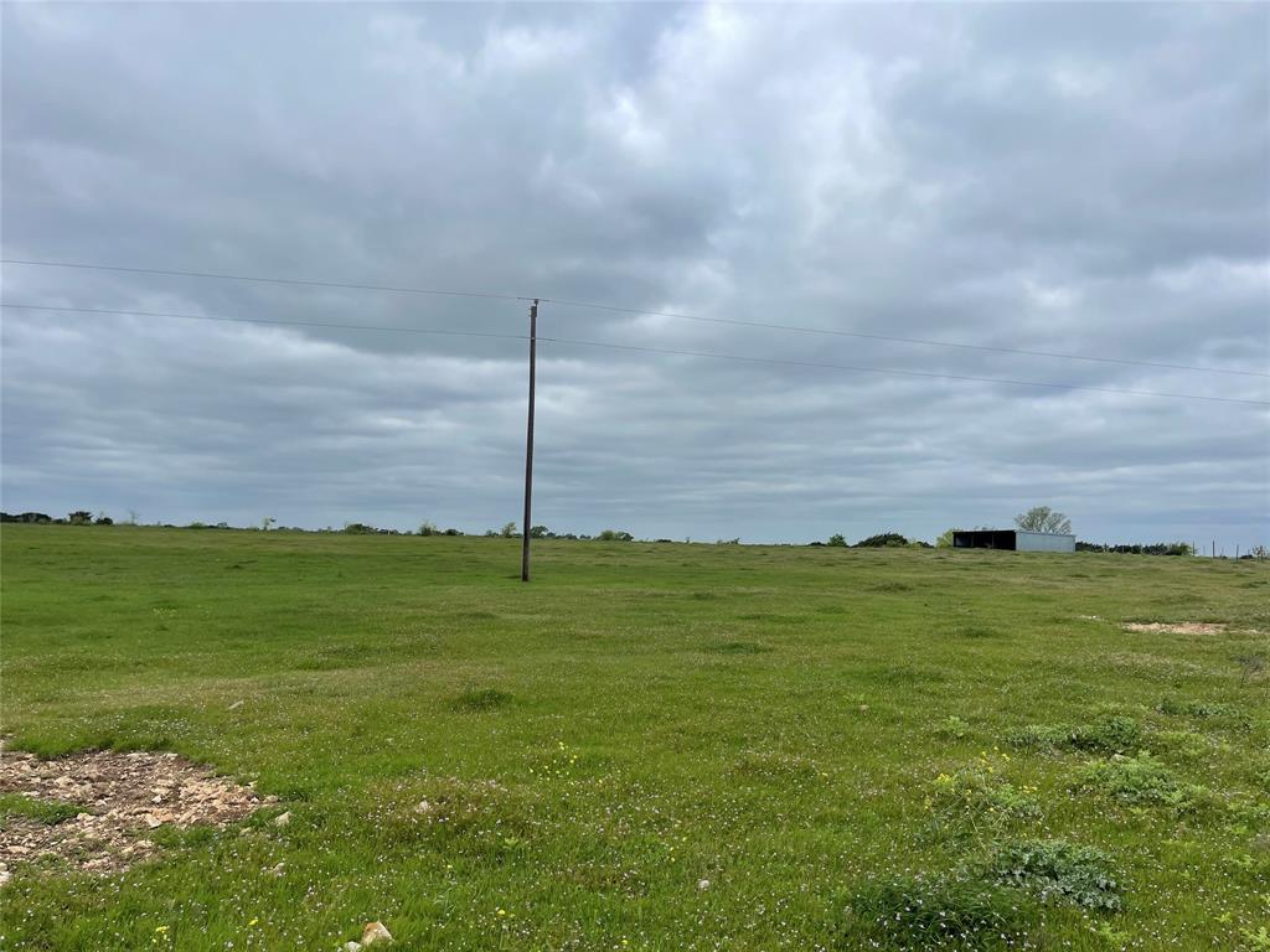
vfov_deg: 54.9
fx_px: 917
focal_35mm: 25
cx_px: 635
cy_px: 476
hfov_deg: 69.4
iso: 32
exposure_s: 1/4902
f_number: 1.6
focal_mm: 5.1
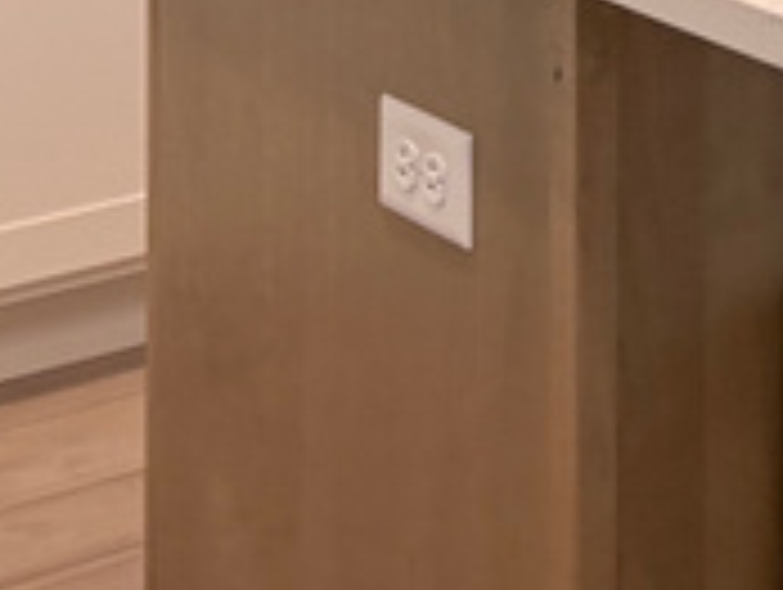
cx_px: 1408
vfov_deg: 8.8
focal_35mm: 153
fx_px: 3466
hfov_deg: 11.9
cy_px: -847
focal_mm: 5.96
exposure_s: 1/250
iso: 64
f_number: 1.6
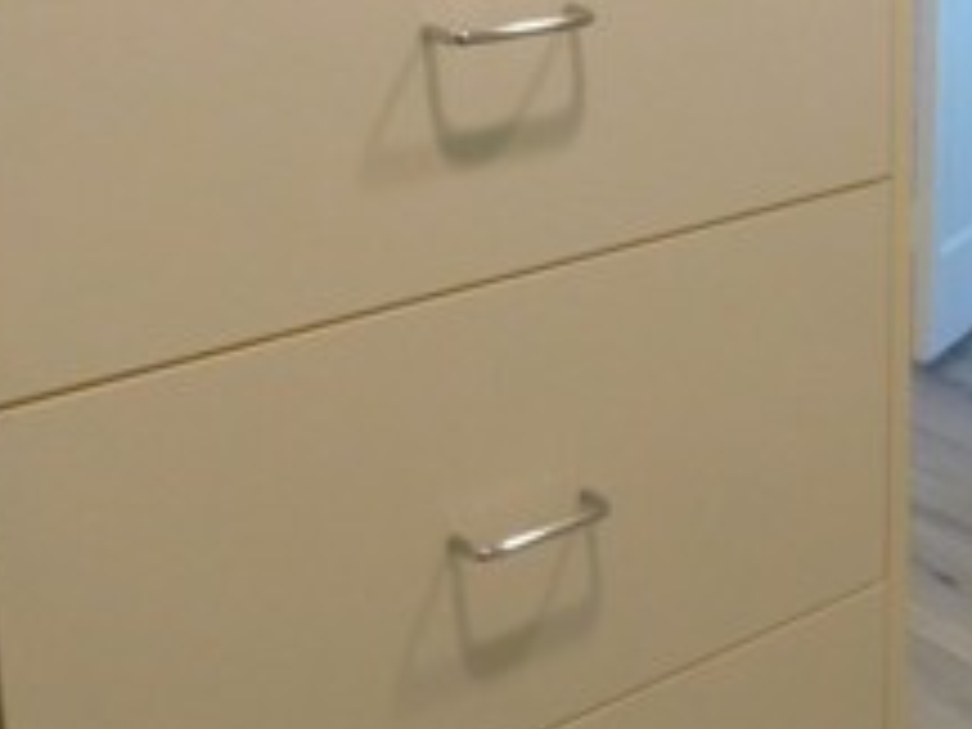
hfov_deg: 27.2
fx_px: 1909
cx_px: 940
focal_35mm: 68
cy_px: 36
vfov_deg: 21.0
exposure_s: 1/30
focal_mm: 4
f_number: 3
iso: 200
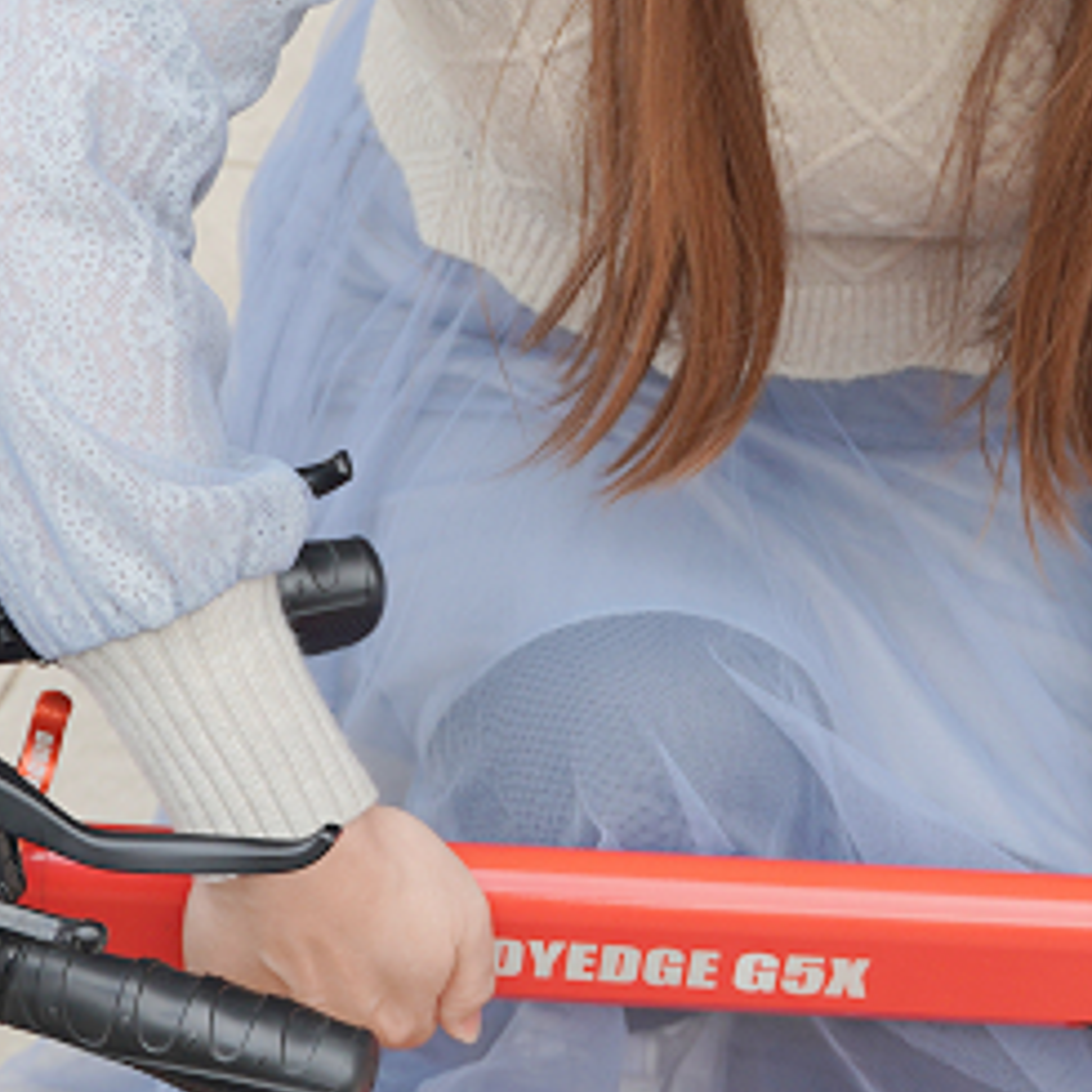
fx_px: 4461
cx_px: 651
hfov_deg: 13.9
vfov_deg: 13.8
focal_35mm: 125
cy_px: 107
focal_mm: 30
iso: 125
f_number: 4
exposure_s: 1/160
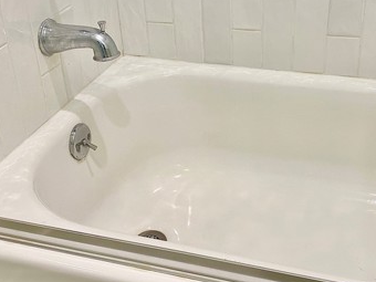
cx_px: 208
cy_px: 111
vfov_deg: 29.6
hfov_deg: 38.9
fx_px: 532
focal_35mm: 49
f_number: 1.8
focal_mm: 4.25
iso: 64
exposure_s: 1/60
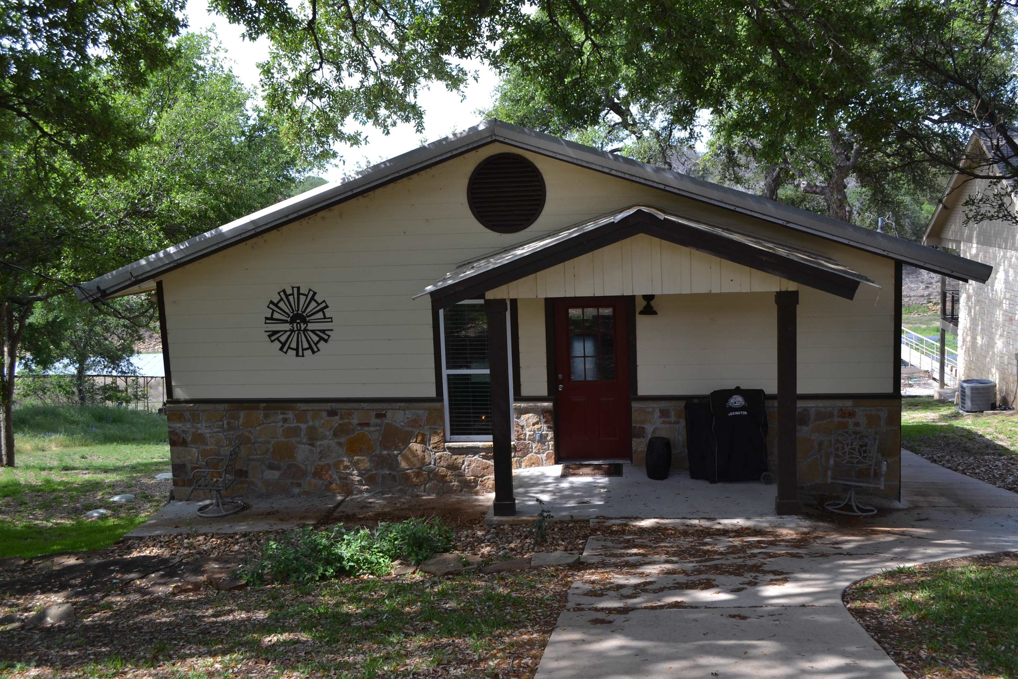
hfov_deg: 53.1
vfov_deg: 36.9
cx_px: 509
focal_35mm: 36
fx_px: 1018
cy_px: 340
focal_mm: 24
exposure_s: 1/125
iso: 100
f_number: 5.6
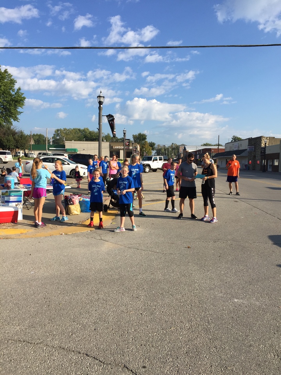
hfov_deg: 48.2
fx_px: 314
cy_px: 188
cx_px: 140
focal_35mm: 29
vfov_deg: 61.7
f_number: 2.2
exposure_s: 1/1647
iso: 32
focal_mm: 4.15
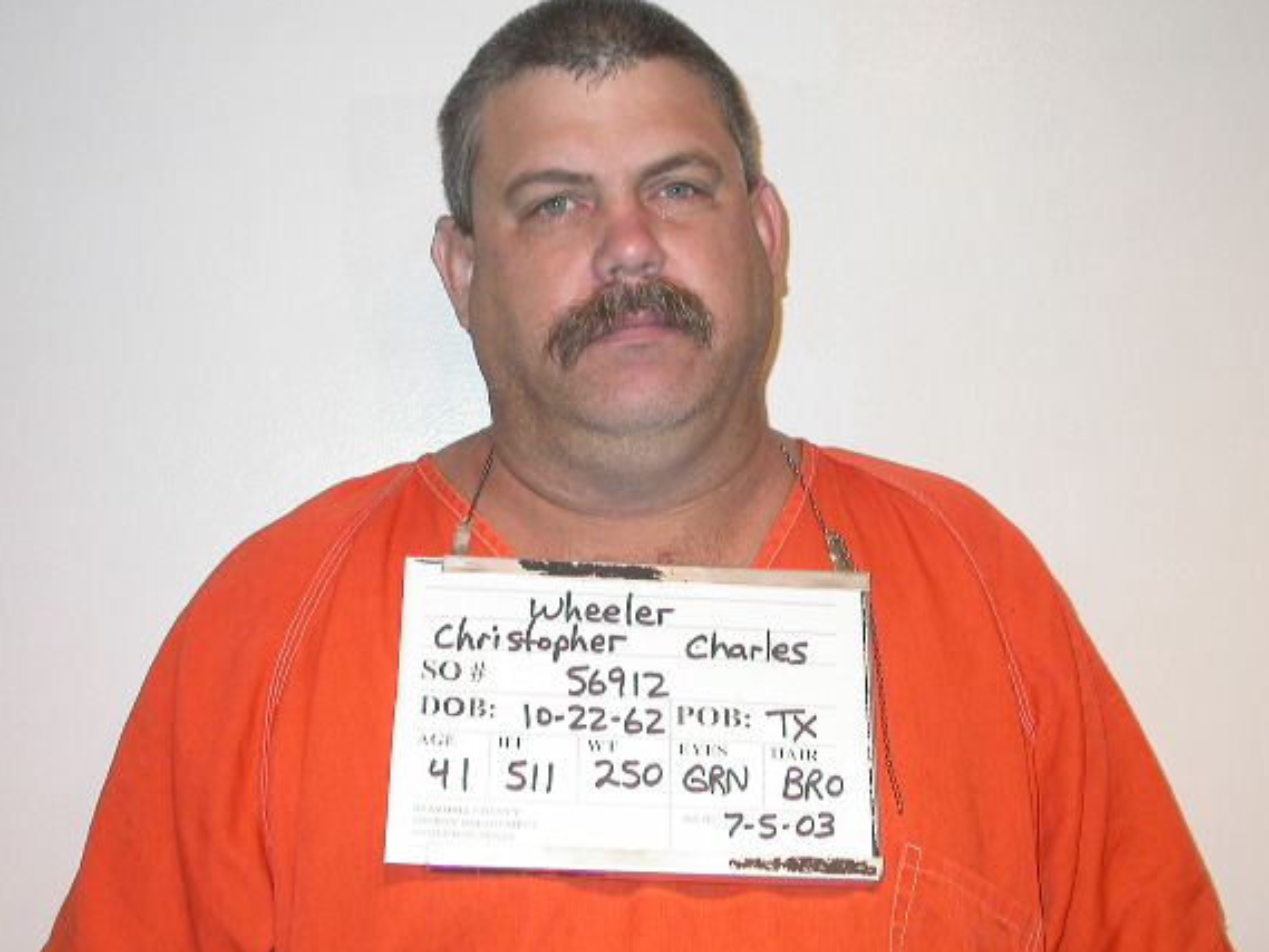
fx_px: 2310
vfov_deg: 23.3
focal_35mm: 63
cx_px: 640
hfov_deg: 30.7
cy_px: 437
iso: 100
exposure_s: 1/60.3
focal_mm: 11.6
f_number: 3
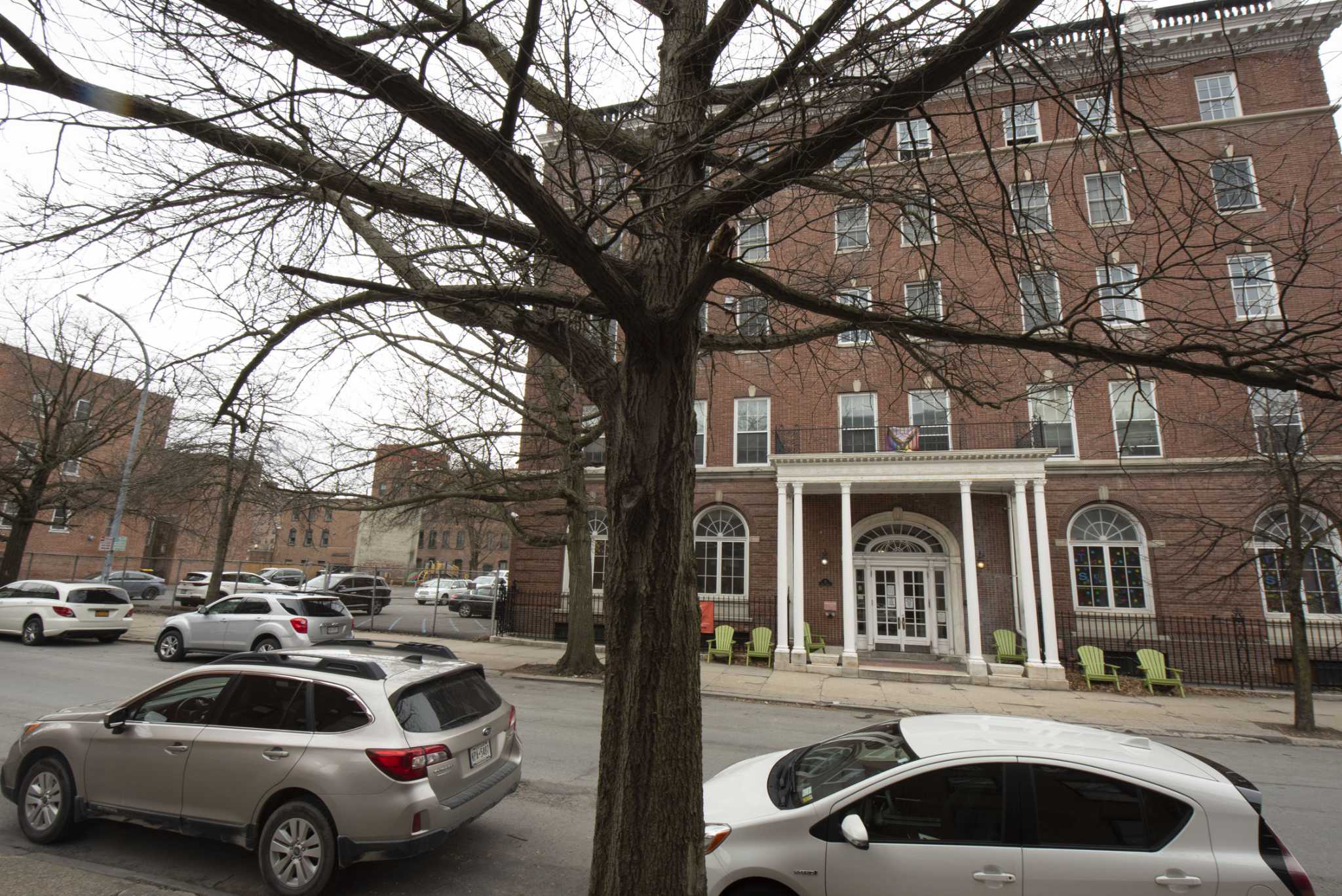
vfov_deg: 73.8
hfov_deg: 96.7
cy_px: 448
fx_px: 597
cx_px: 671
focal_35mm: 16
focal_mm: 16
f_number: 16
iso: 800
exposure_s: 1/80
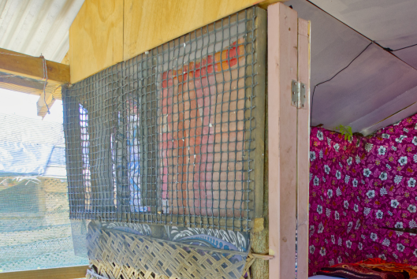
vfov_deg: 34.9
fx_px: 394
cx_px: 264
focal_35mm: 34
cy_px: 286
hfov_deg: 55.0
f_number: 2.8
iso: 125
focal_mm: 10
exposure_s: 1/30
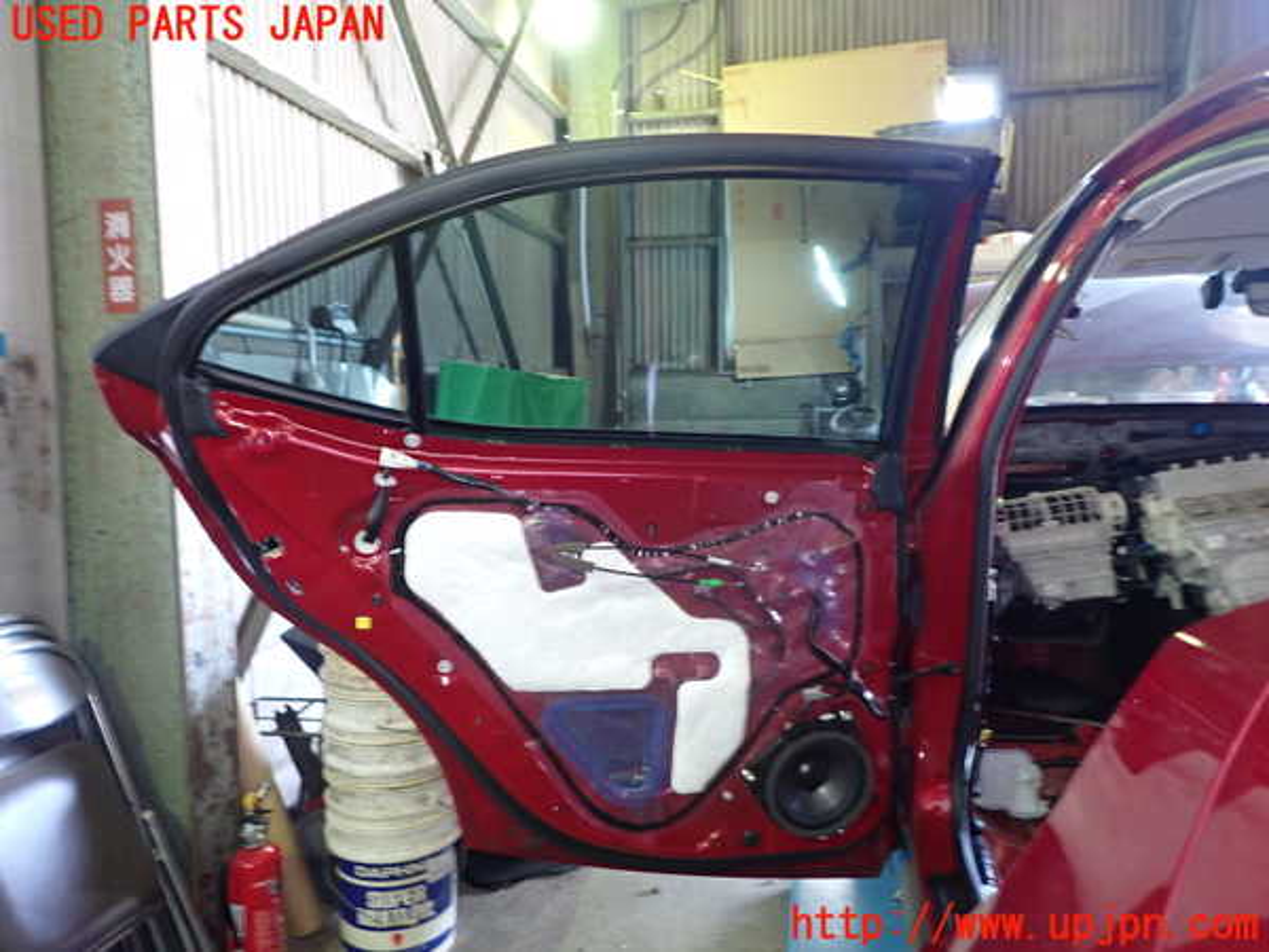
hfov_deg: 69.4
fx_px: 916
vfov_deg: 54.9
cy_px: 476
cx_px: 634
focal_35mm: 25
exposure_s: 1/30
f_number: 2
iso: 320
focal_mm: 4.5
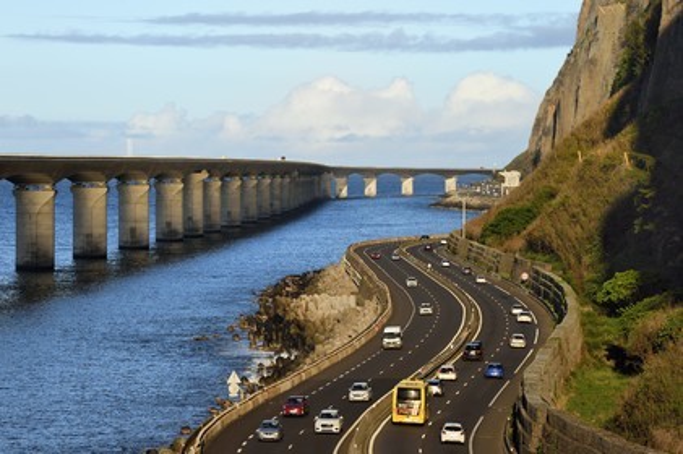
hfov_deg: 10.3
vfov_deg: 6.9
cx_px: 342
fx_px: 3791
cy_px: 227
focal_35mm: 200
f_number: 11
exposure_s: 1/250
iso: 200
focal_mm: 200
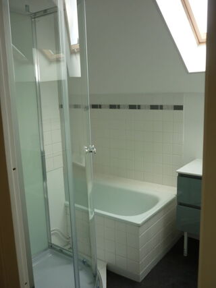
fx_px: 275
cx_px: 108
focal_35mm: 33
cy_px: 144
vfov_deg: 55.4
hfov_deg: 42.9
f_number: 2.8
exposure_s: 1/80
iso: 80
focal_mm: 5.5
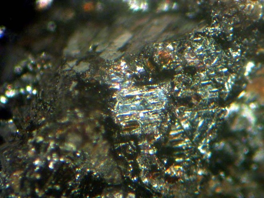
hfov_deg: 17.3
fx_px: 869
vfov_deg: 13.0
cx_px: 132
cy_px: 99
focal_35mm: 114
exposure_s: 1/15
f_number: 4.2
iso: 400
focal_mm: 18.9
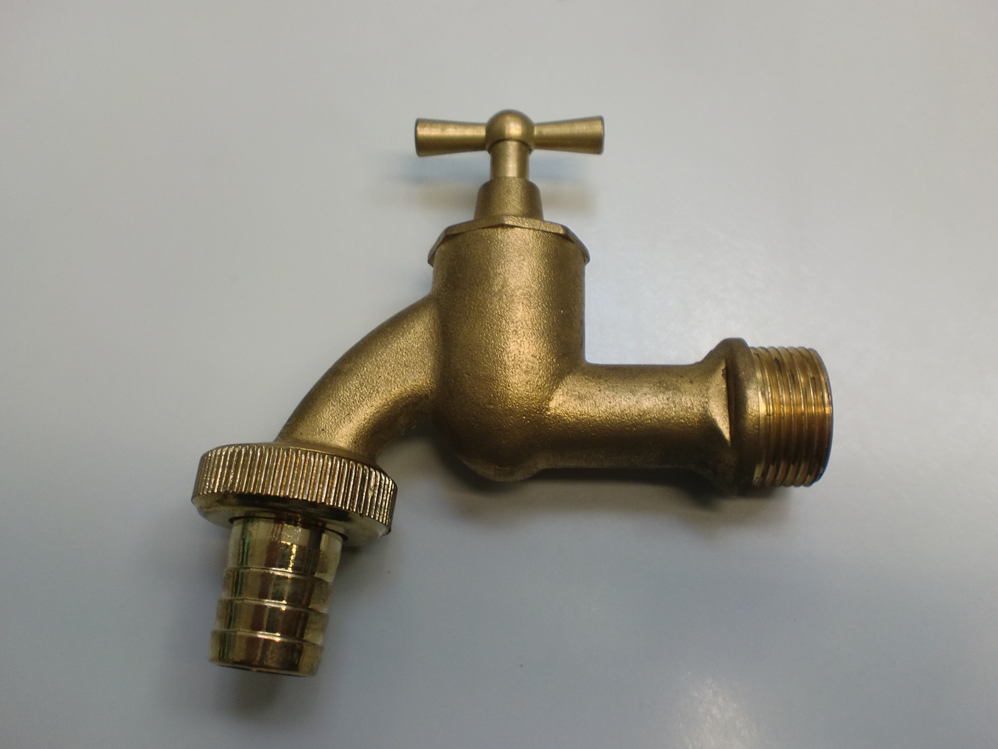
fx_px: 1009
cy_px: 374
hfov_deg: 52.6
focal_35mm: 35
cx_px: 499
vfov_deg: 40.7
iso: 100
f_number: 3.1
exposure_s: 1/60
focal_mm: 6.3
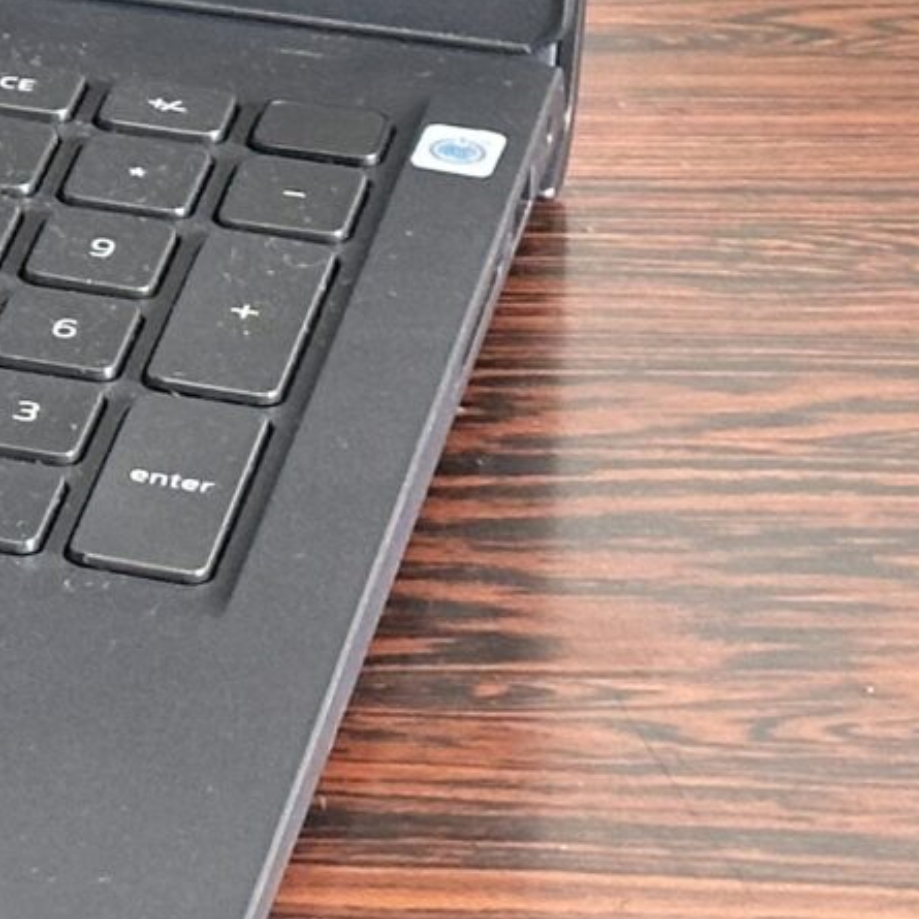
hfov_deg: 6.8
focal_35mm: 244
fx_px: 7329
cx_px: -1173
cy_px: -407
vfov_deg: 7.1
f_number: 1.78
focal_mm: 6.86
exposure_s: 1/33
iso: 200
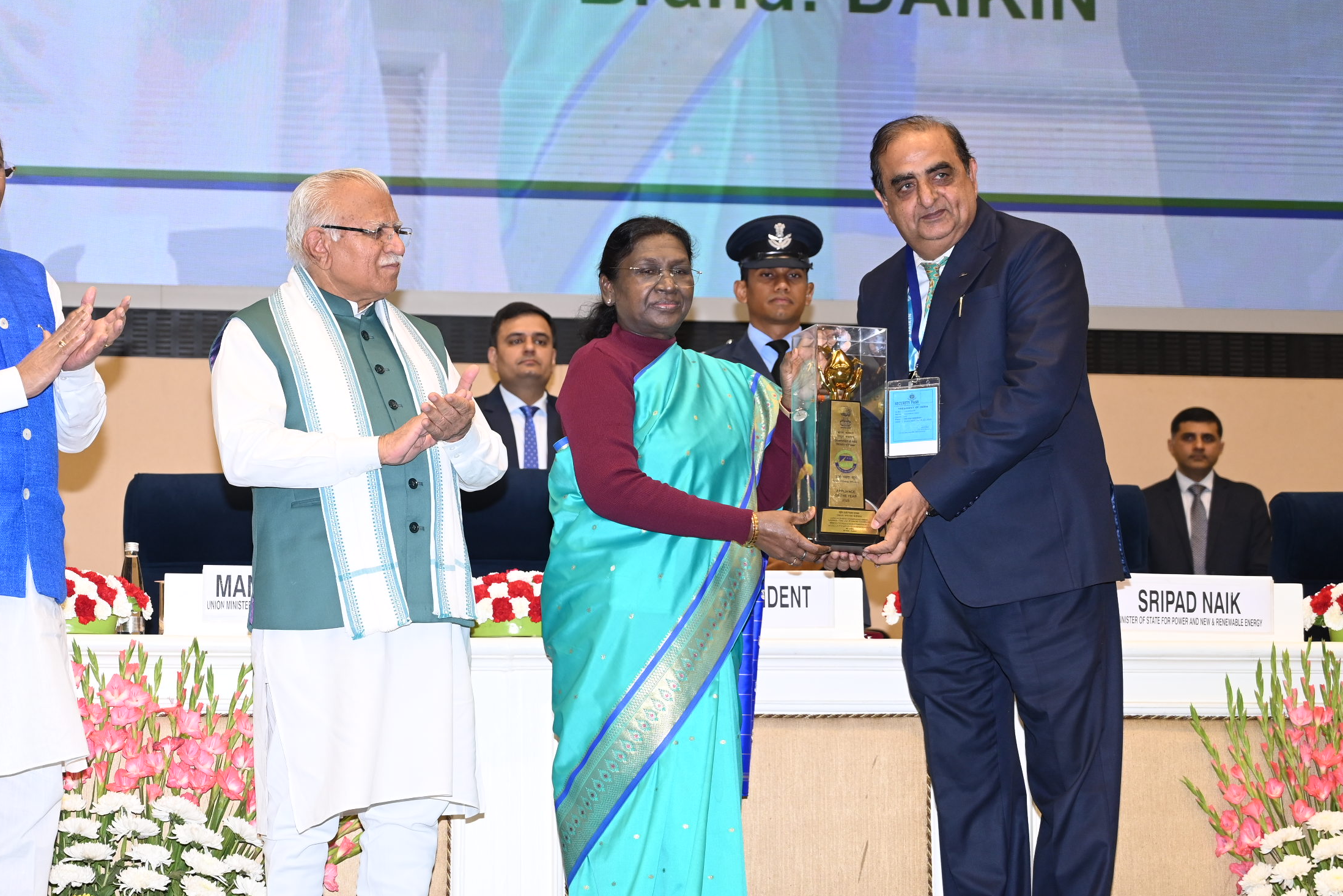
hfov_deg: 27.6
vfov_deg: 18.7
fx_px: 2723
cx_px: 506
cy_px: 390
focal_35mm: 73
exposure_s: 1/125
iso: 500
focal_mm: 53
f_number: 4
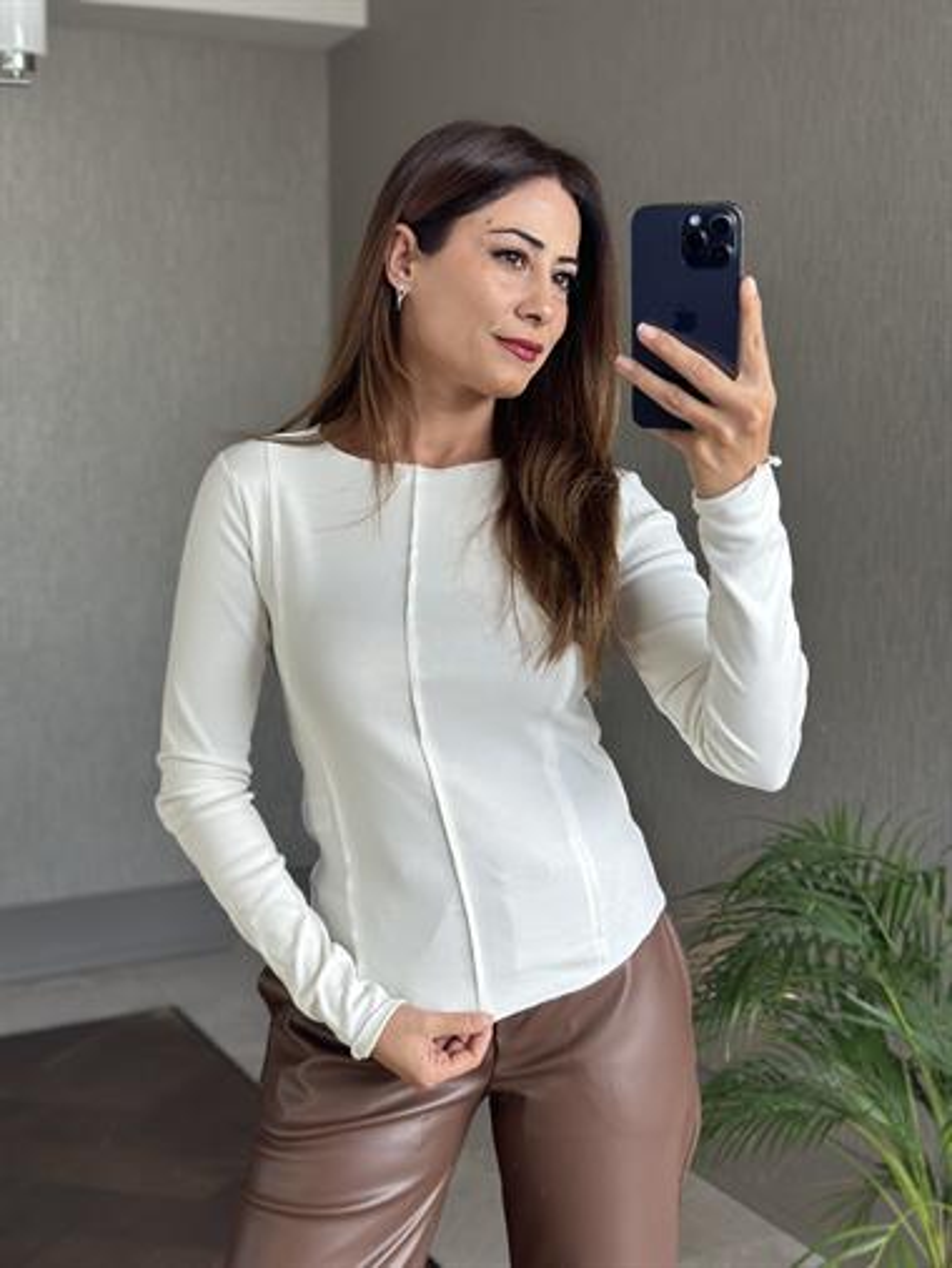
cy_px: 634
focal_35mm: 48
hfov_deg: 30.3
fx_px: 1759
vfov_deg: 39.6
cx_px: 476
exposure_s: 1/143
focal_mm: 6.86
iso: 100
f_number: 1.78
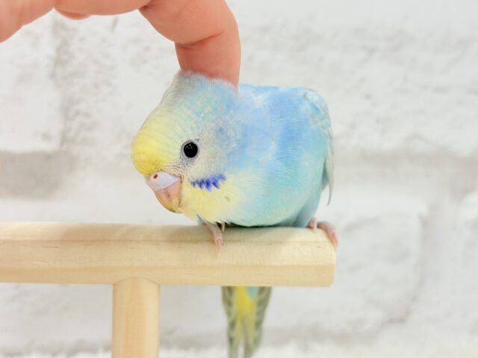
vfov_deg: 28.0
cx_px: 239
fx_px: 718
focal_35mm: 52
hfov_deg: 36.8
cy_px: 179
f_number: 1.6
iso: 100
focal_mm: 5.96
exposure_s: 1/100
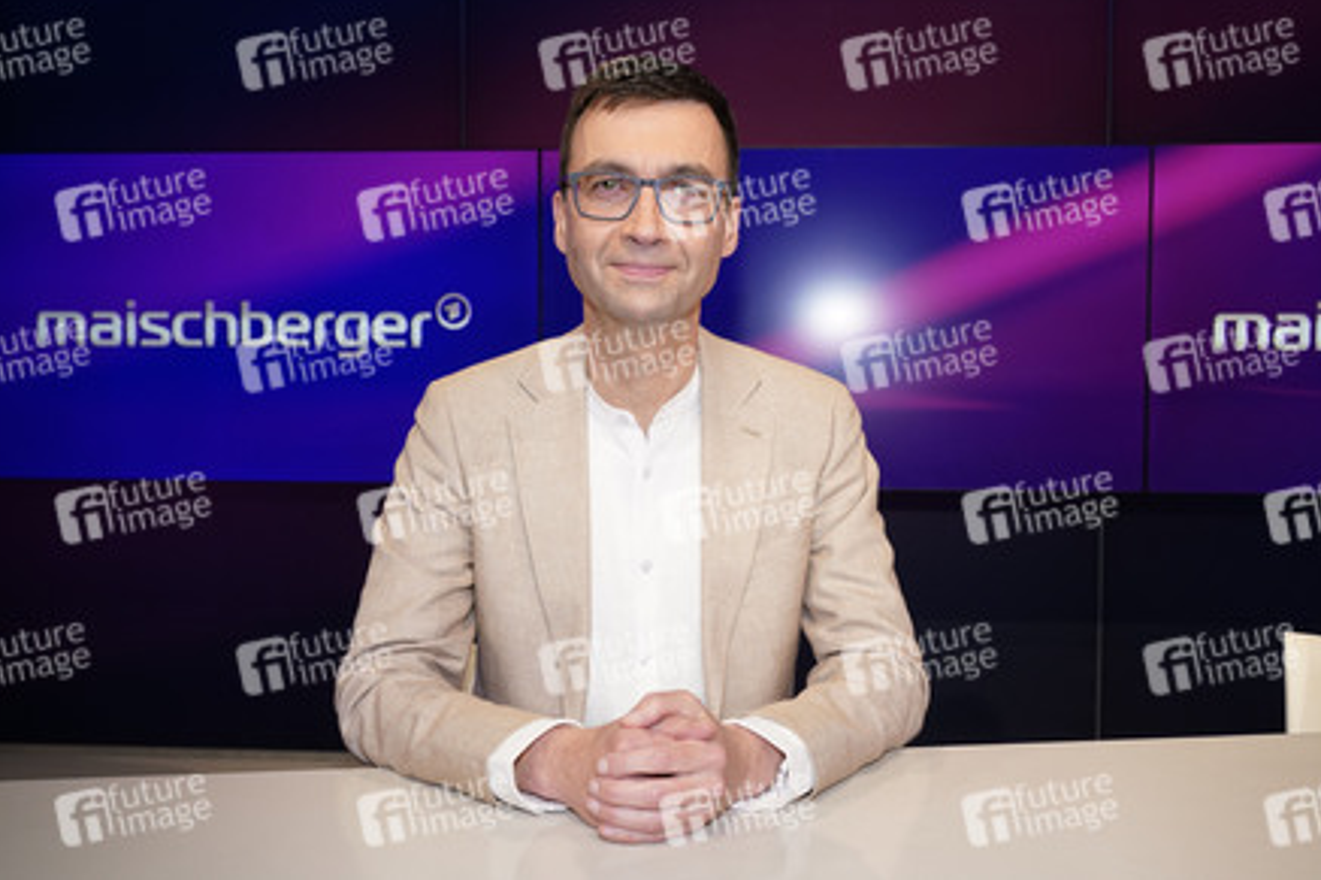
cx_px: 657
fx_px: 1174
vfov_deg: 41.1
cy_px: 432
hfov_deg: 58.7
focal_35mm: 32
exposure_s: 1/160
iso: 2000
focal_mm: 31
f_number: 5
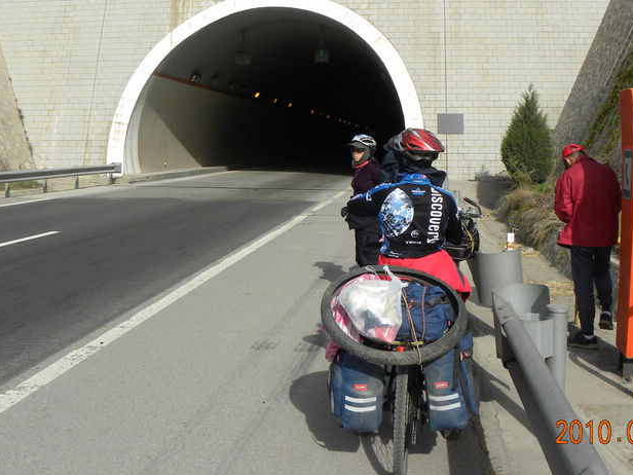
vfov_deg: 37.3
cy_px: 158
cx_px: 377
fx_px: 695
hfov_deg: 48.7
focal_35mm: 38
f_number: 5.6
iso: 64
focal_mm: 4.6
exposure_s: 1/327
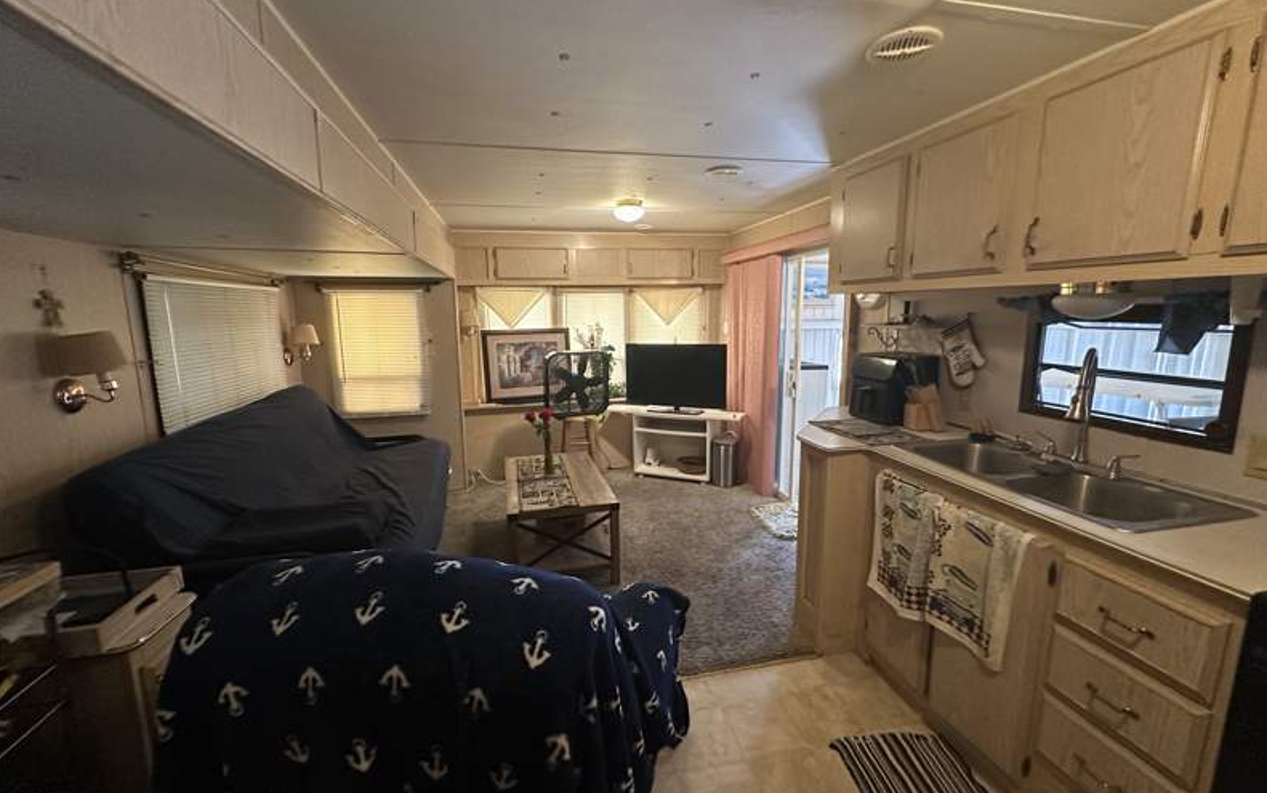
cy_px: 397
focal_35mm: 15
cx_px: 634
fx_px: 518
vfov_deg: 74.8
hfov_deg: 101.4
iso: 400
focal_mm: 2.22
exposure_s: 1/60
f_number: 2.2
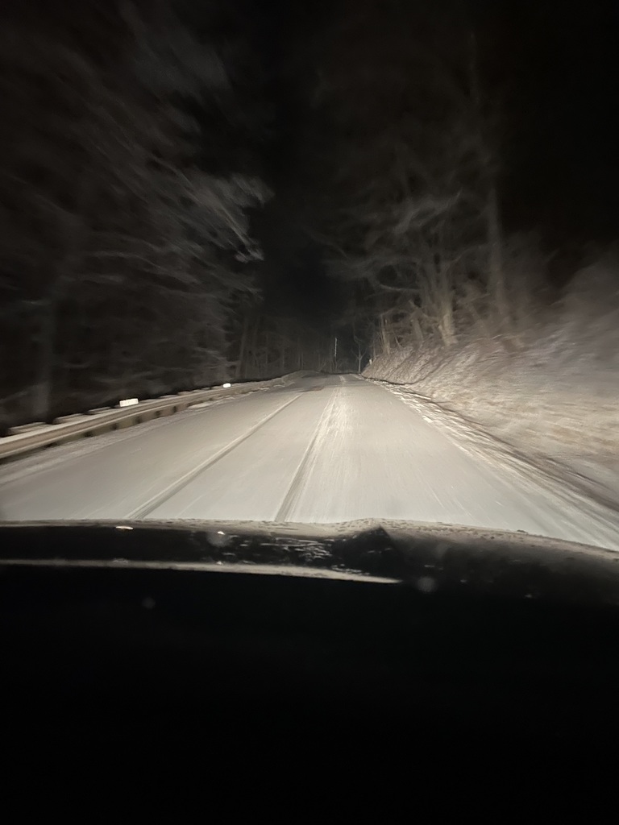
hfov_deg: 53.1
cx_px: 310
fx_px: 620
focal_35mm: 26
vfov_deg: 67.3
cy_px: 412
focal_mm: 4.2
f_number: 1.6
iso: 500
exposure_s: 1/8
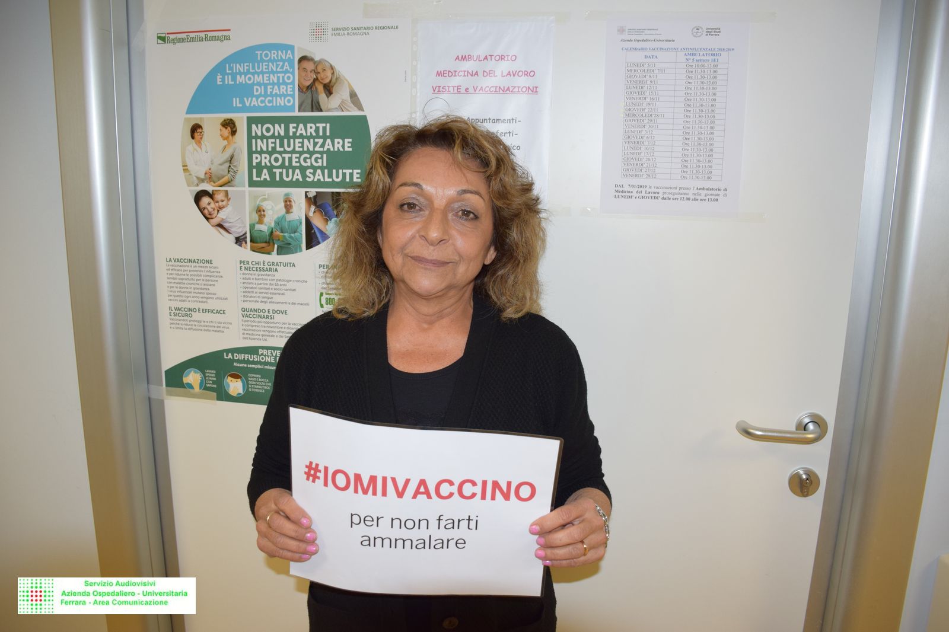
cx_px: 474
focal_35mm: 27
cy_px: 316
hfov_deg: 67.4
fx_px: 712
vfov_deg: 47.9
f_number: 4.5
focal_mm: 18
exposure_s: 1/80
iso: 800
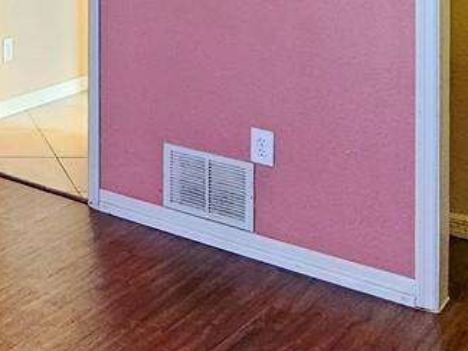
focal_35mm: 64
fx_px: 866
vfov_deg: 19.9
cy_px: -173
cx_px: -143
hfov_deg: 25.8
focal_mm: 2.2
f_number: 2.2
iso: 640
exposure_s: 1/24
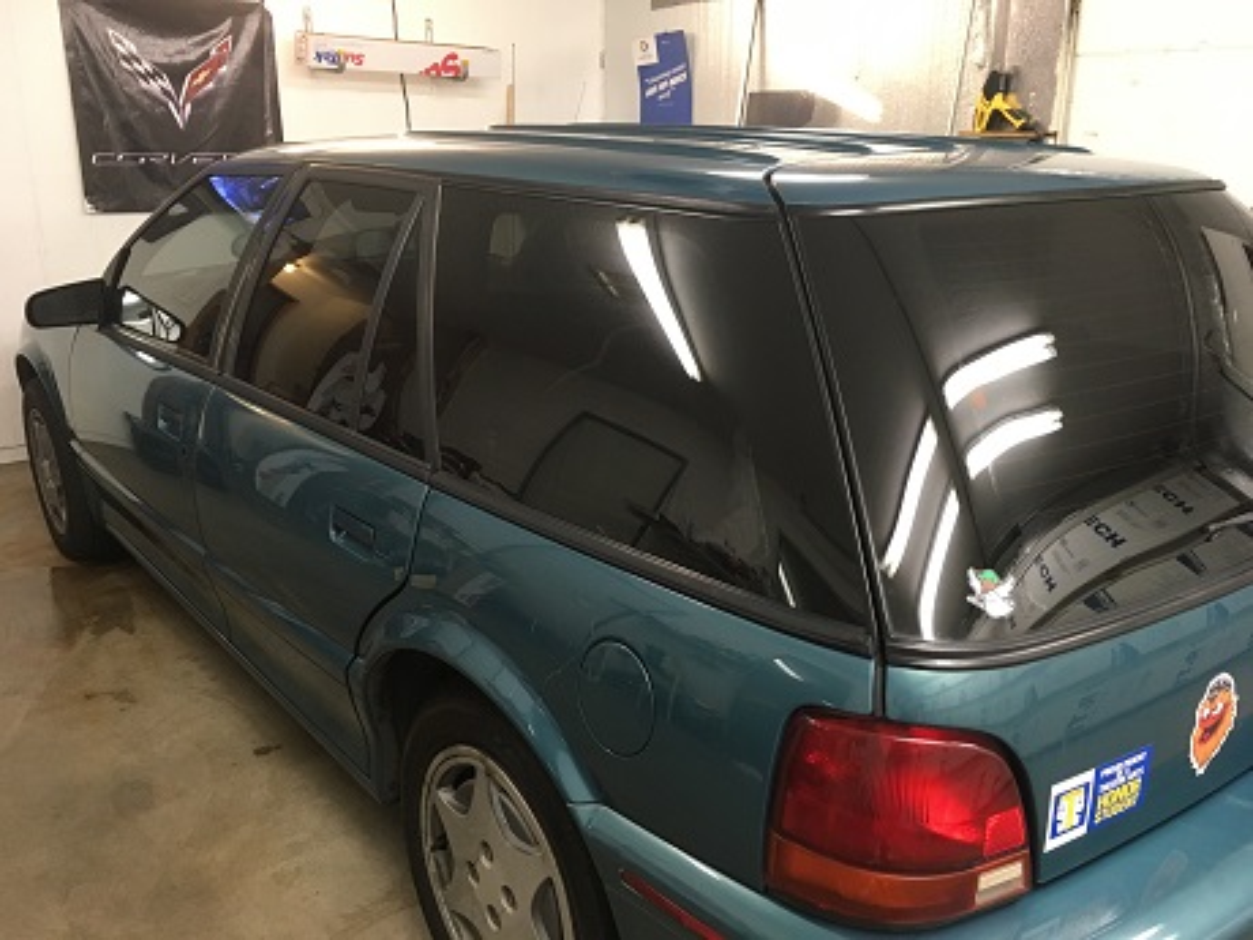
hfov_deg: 61.7
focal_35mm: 29
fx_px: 1050
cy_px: 470
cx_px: 626
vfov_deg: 48.2
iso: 125
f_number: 2.2
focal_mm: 4.15
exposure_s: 1/30
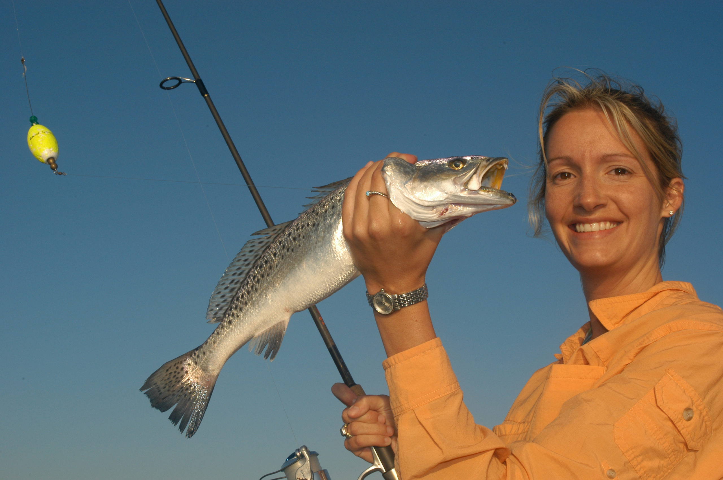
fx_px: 1053
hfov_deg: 37.9
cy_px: 240
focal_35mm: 52
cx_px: 362
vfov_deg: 25.7
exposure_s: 1/180
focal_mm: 35
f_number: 14
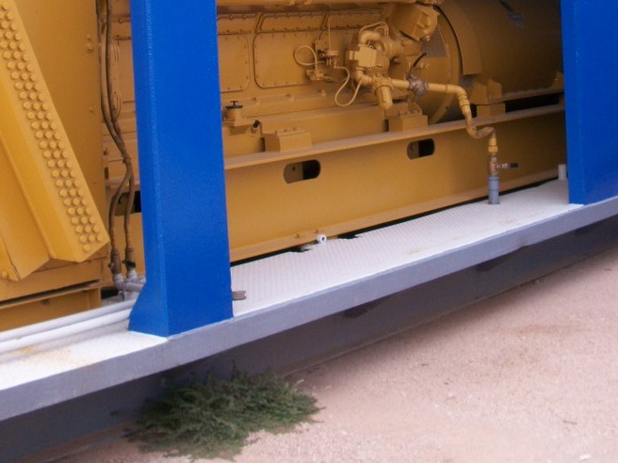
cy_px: 53
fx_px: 1143
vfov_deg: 22.4
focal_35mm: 64
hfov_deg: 30.3
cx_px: 313
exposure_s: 1/640
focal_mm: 6.3
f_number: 3.1
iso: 80
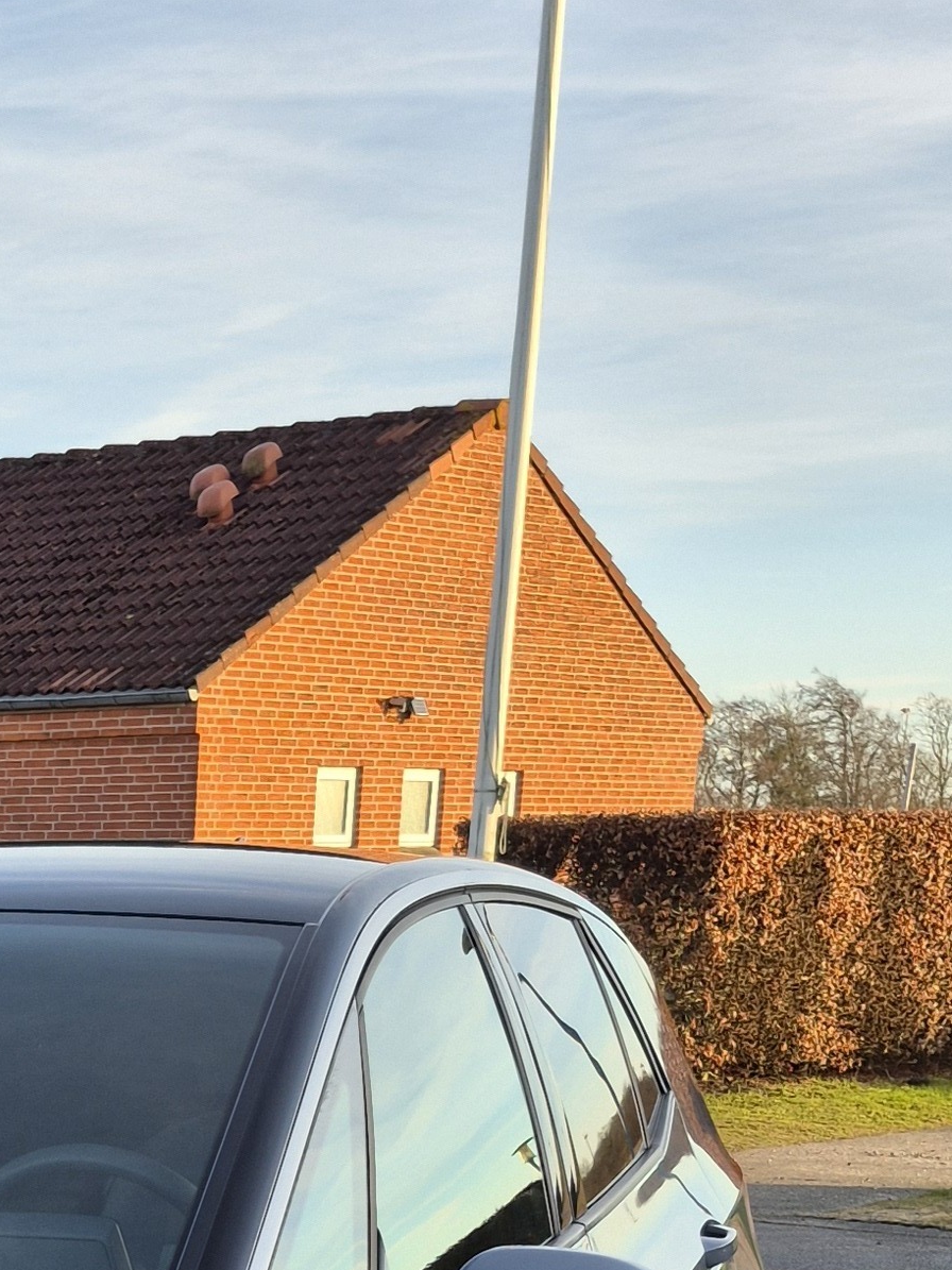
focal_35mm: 77
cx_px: -323
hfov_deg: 17.8
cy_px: 1626
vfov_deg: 22.7
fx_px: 2824
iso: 25
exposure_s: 1/415
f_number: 1.8
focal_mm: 5.4
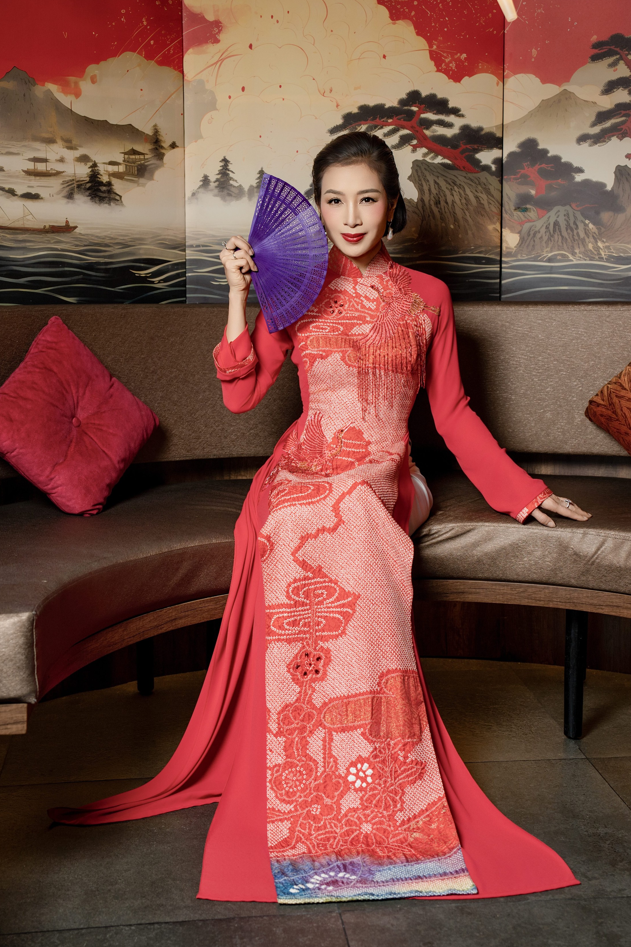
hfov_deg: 27.0
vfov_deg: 39.5
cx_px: 346
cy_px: 416
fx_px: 1314
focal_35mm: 50
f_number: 4
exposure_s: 1/100
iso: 250
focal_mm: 43
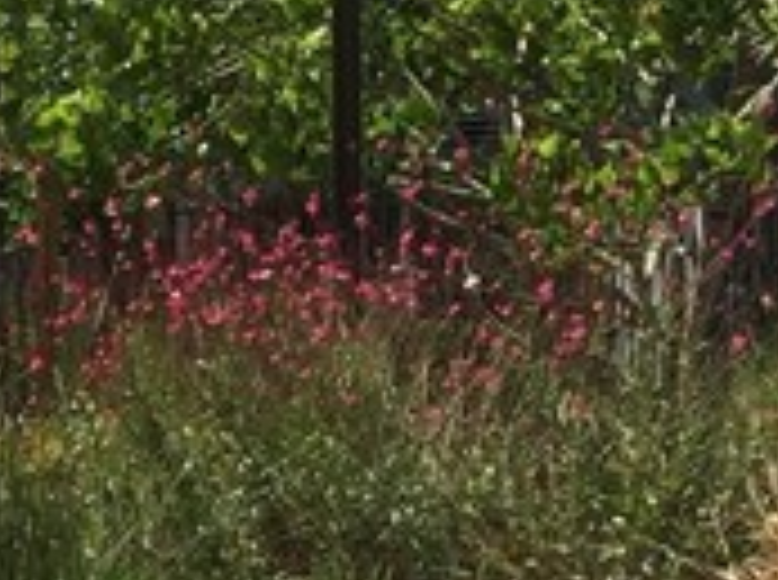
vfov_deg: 8.5
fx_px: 3858
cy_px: 692
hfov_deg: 10.6
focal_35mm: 172
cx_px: -778
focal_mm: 4.15
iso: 32
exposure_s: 1/1721
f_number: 2.2
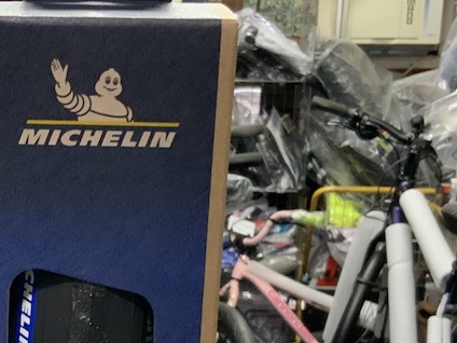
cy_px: 328
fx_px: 1083
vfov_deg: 17.6
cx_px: 24
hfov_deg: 23.1
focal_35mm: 82
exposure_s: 1/50
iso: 200
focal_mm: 3
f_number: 1.8
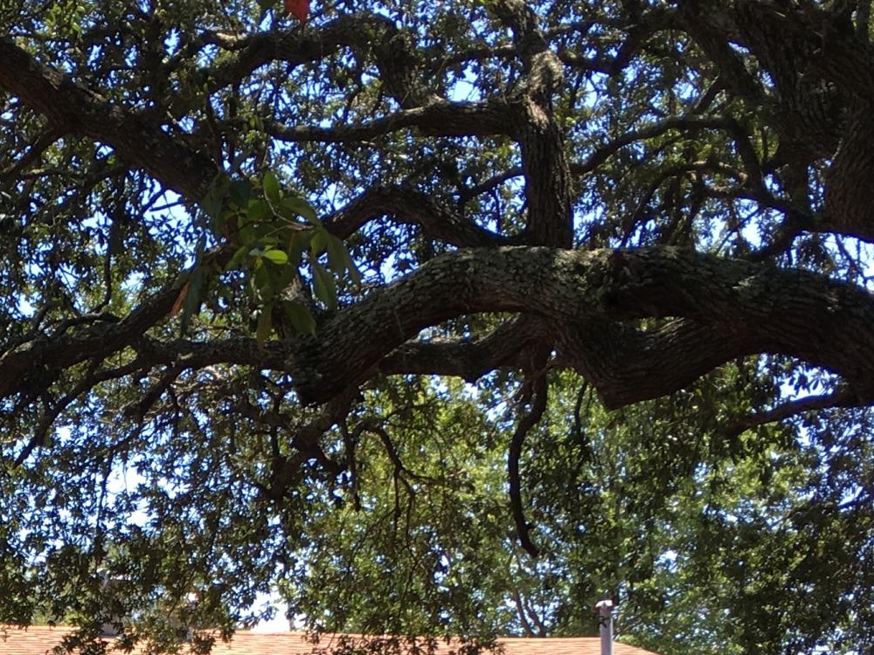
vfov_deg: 15.9
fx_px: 2197
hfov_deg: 21.4
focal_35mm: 87
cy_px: 900
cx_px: -81
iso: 25
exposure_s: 1/330
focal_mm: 4.15
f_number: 2.2
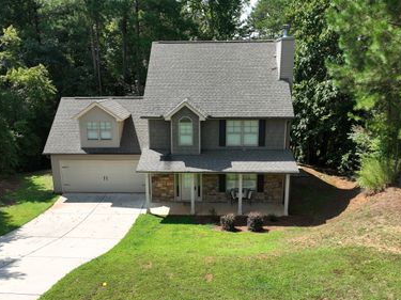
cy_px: 165
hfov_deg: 56.8
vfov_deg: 44.1
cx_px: 192
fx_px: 371
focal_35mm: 32
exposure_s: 1/1250
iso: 120
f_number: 2.8
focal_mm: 12.29
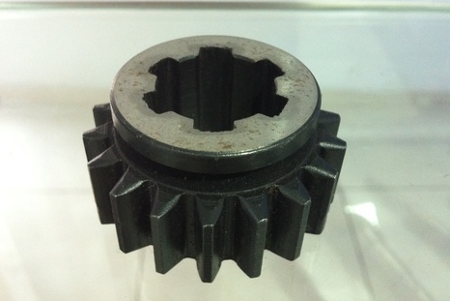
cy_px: 139
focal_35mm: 39
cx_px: 230
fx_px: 488
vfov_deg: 34.2
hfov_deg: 49.5
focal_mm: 3.85
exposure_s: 1/15
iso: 320
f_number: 2.8
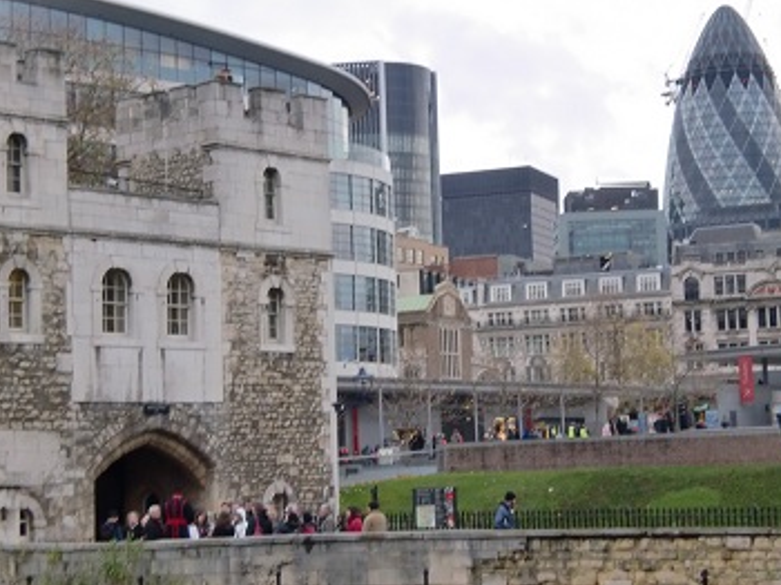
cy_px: 298
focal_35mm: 88
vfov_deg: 16.8
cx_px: 415
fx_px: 1984
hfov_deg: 22.3
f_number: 5
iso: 125
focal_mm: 14.49
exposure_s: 1/80
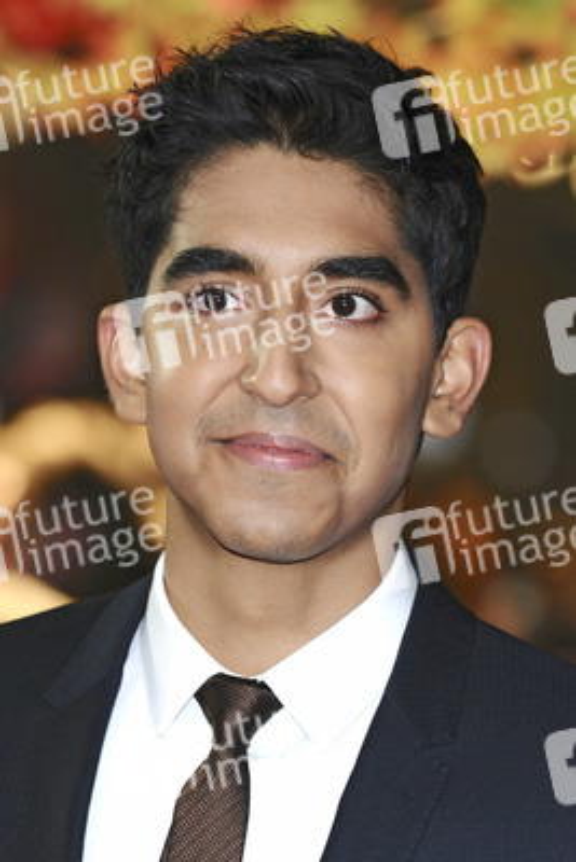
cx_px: 288
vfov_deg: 8.3
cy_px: 431
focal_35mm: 248
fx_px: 5934
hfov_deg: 5.6
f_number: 4.5
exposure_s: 1/200
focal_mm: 165
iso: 320
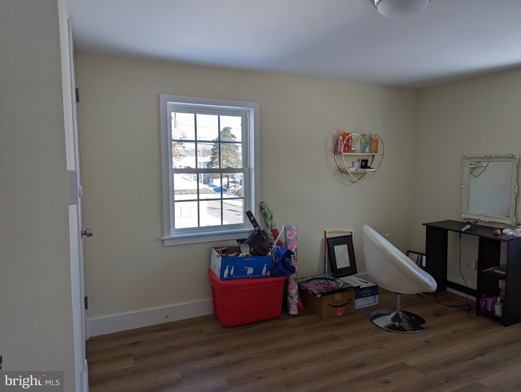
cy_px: 196
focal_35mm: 24
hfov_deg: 71.5
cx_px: 260
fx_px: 362
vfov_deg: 56.9
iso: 47
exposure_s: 1/247
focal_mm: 6.81
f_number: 1.85
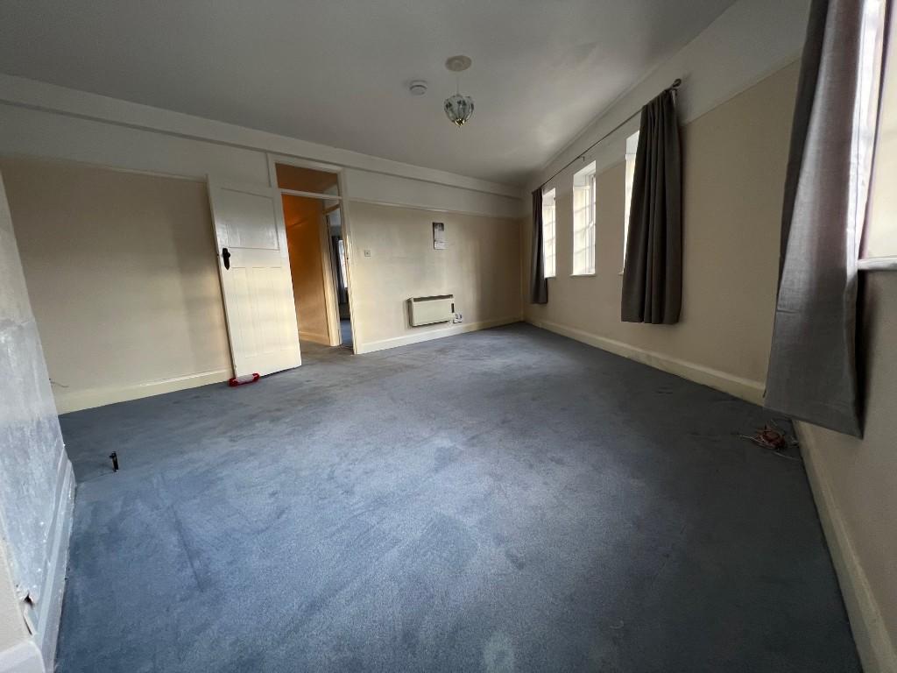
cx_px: 448
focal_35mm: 13
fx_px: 337
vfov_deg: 89.9
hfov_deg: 106.2
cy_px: 336
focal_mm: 1.57
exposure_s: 1/99
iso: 100
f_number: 1.8
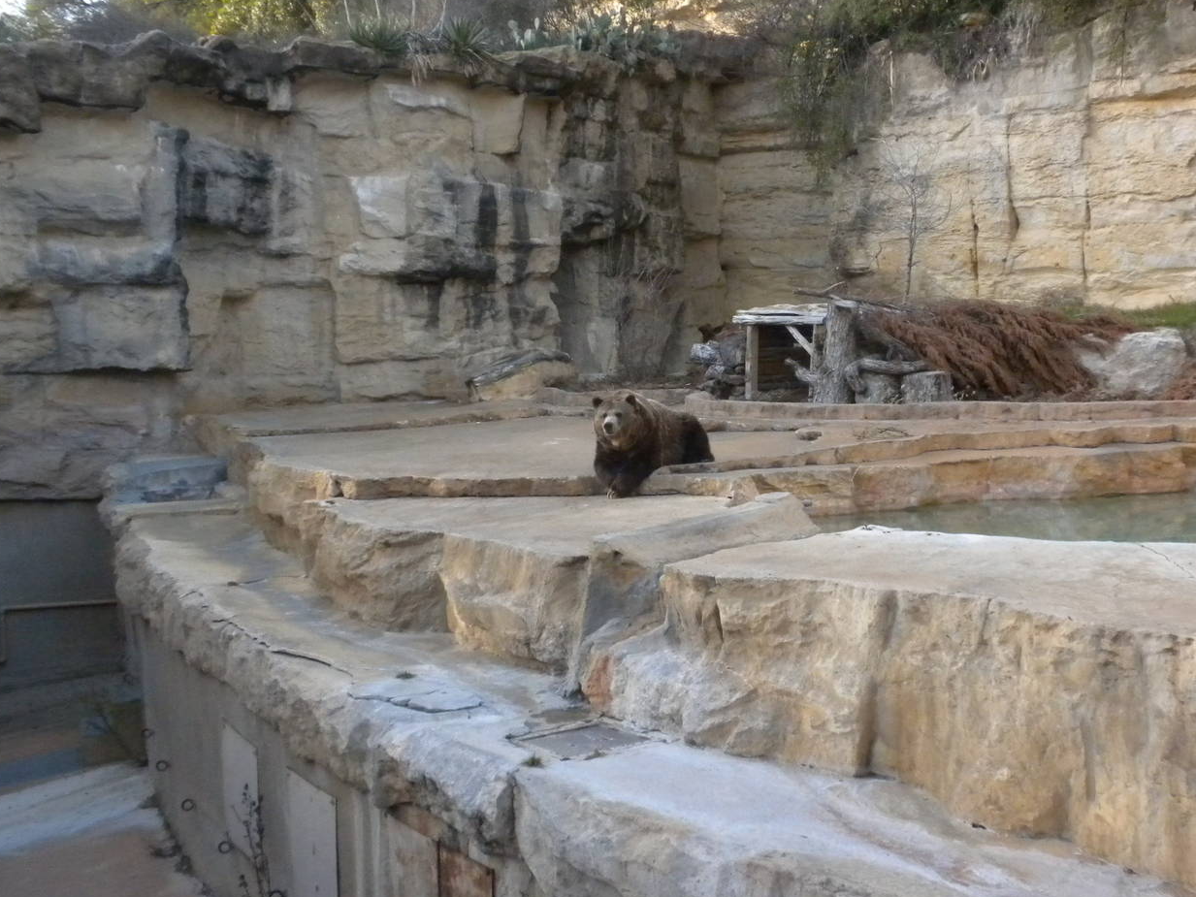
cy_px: 461
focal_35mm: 48
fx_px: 1659
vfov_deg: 30.3
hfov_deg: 39.5
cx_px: 715
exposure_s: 1/590
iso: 400
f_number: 3.5
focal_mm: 6.6
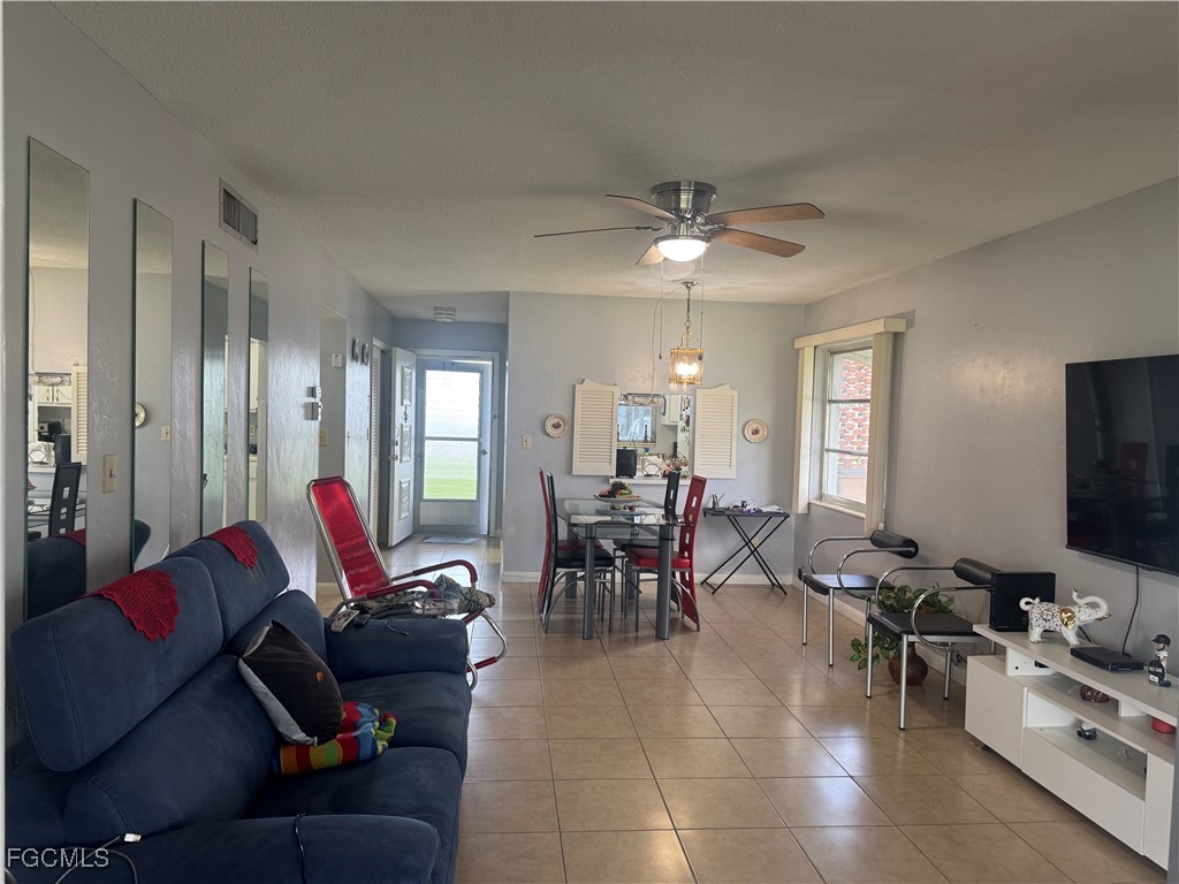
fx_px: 817
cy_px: 442
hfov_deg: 71.6
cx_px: 590
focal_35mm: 24
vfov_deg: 56.8
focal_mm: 6.76
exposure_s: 1/60
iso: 160
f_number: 1.78
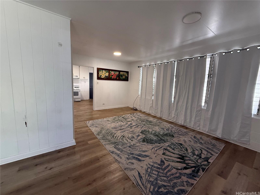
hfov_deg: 102.1
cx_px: 130
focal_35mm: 14
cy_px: 98
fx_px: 105
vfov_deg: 85.7
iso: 400
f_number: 2.2
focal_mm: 2.22
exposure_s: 1/120
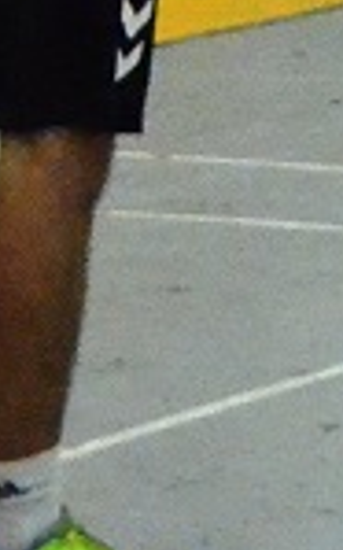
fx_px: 7006
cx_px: 1638
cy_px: -794
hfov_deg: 2.7
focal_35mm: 468
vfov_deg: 4.4
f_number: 4.5
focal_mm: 38
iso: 6400
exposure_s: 1/1000
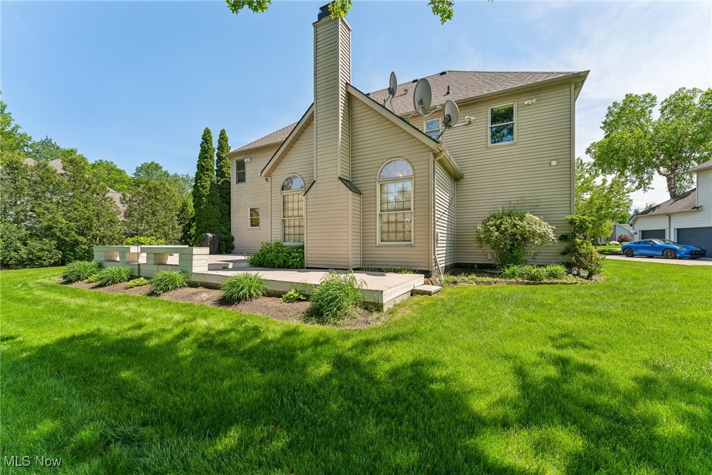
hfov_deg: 104.3
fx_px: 277
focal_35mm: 14
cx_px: 356
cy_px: 238
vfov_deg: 81.2
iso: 640
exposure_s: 1/800
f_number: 8
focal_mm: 14
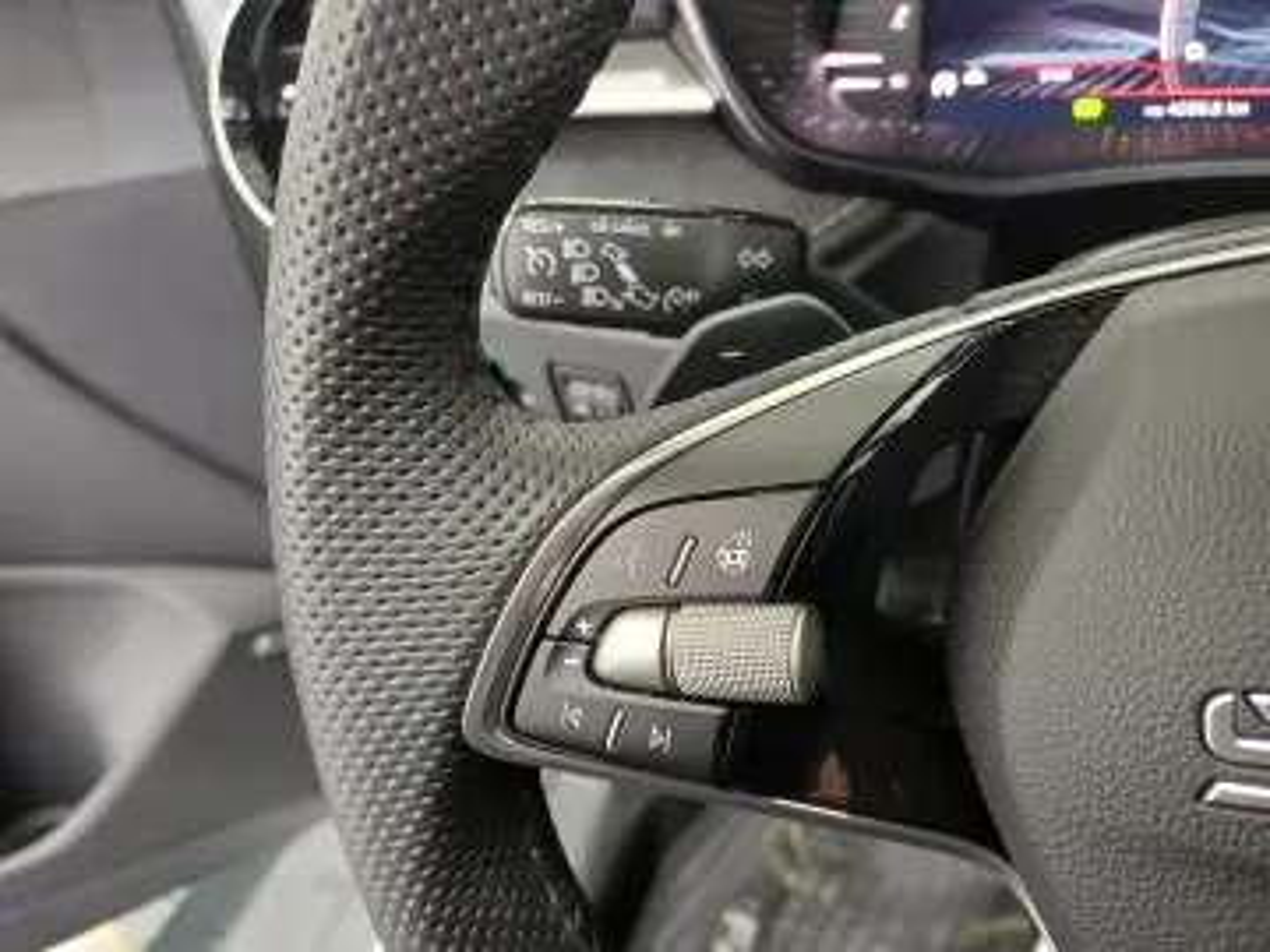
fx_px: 917
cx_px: 635
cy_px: 476
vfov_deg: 54.9
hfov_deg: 69.4
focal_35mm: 25
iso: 320
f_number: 1.8
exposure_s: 1/30
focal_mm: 4.65
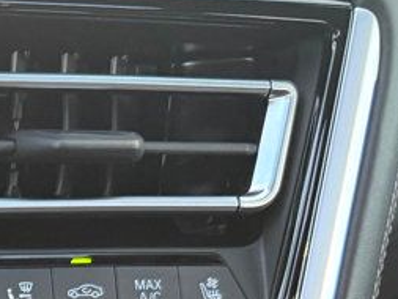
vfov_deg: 13.9
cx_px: -258
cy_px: 508
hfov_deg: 17.4
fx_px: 1116
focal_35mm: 97
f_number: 1.78
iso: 320
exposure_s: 1/50
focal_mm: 6.76
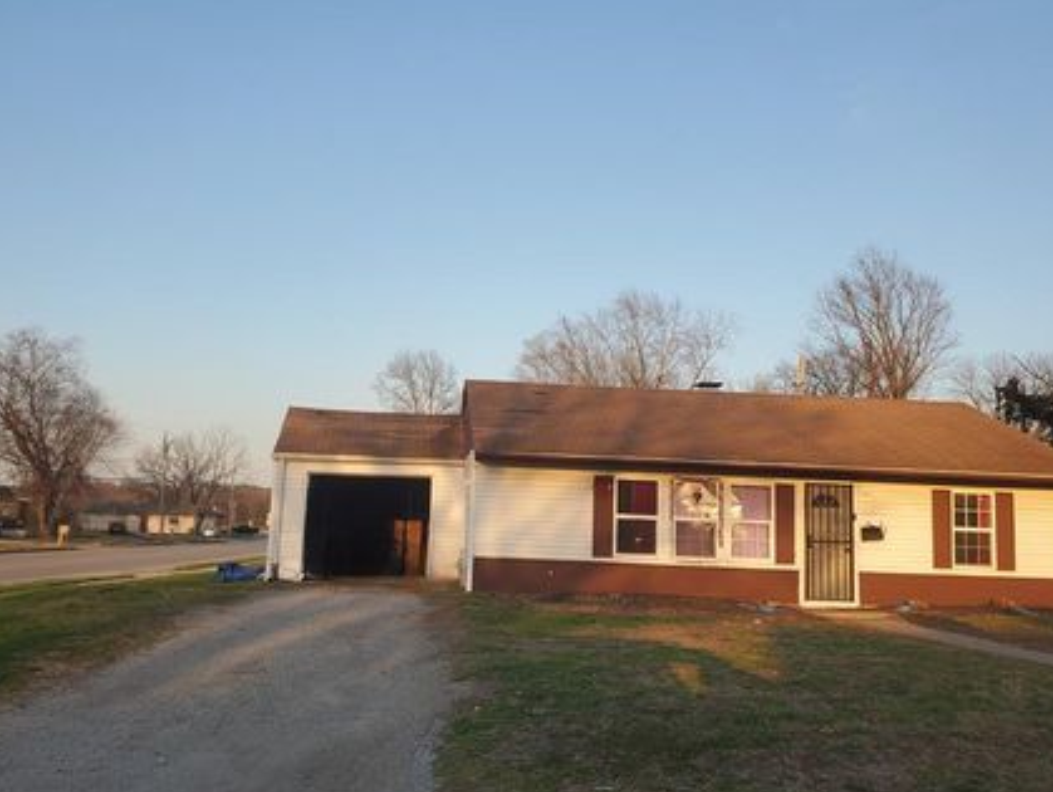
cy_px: 419
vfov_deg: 45.5
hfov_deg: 58.3
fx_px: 944
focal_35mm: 31
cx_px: 540
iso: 50
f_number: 2.4
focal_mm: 4.3
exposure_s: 1/556
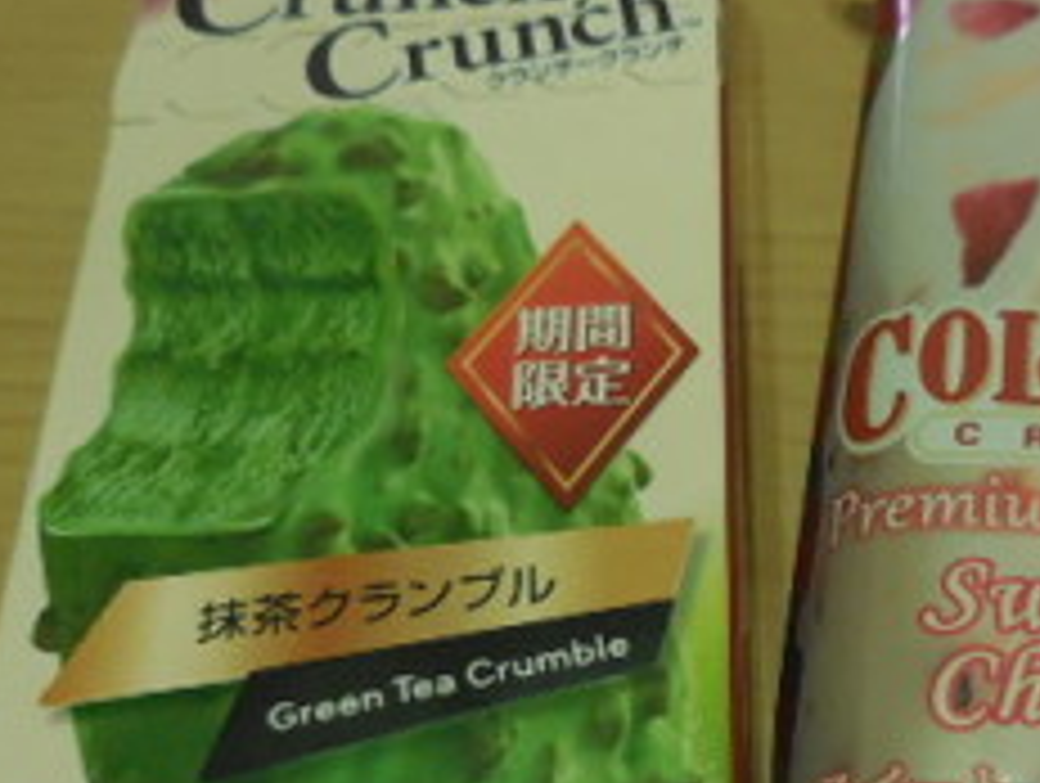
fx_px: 1625
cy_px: 569
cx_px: 779
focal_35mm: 54
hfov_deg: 34.7
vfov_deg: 26.8
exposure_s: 1/10
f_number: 3.3
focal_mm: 4.5
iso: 400
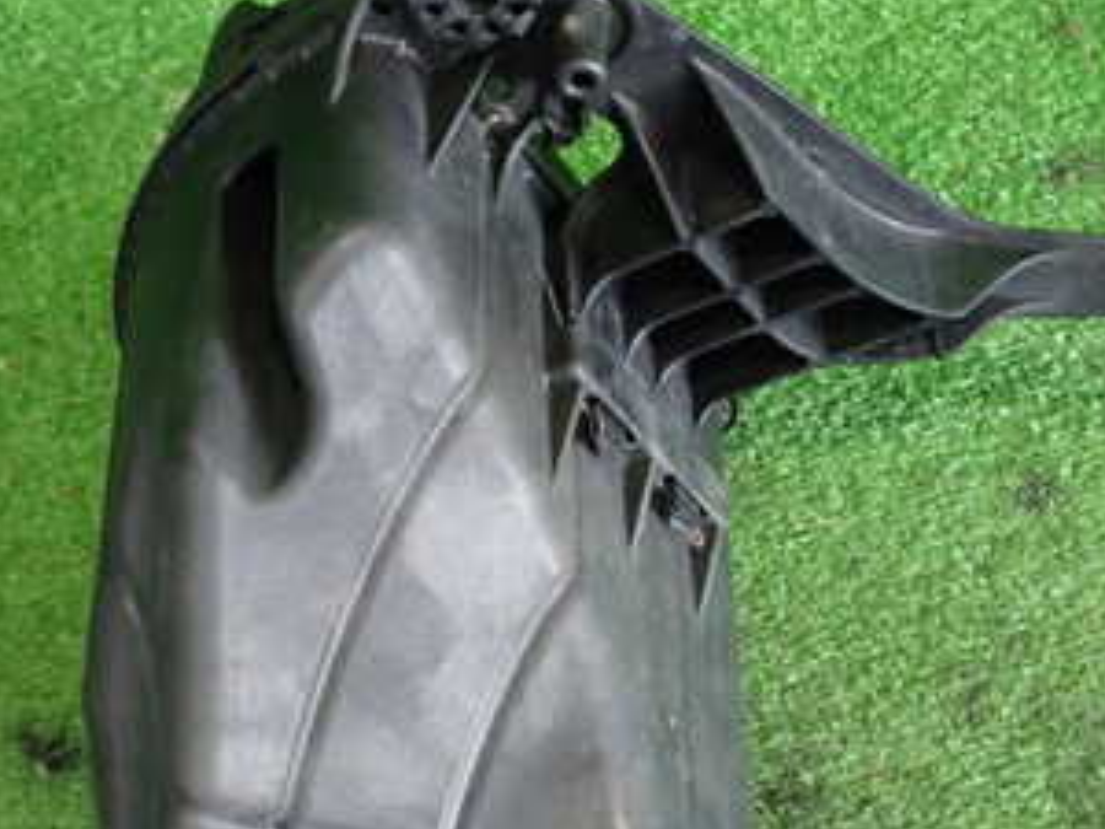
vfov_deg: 26.0
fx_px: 1788
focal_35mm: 56
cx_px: 420
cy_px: 520
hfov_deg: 34.2
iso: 640
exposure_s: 1/30
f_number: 2.2
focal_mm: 5.05
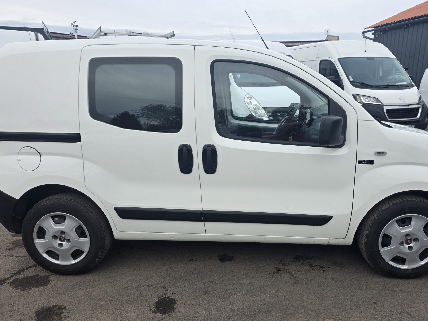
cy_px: 183
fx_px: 359
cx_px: 241
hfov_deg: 61.4
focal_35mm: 29
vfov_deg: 48.1
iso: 32
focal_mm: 6.25
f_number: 1.7
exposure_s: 1/180
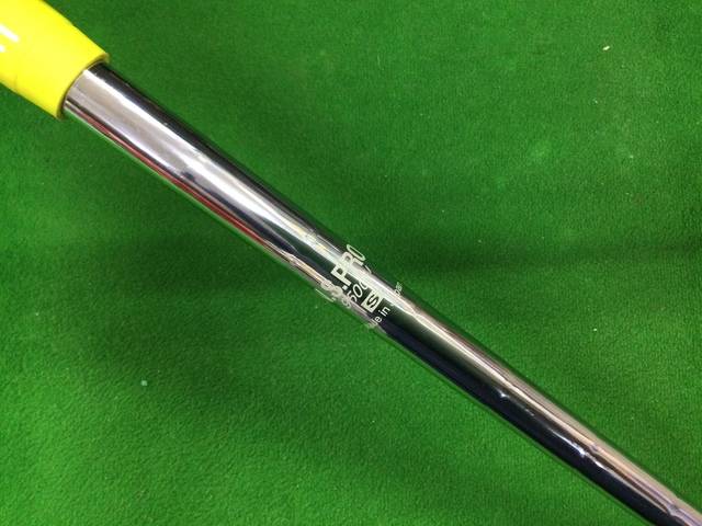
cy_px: 263
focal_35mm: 31
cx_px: 351
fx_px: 629
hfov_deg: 58.4
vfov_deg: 45.4
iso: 160
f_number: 2.4
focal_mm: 3.3
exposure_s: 1/30
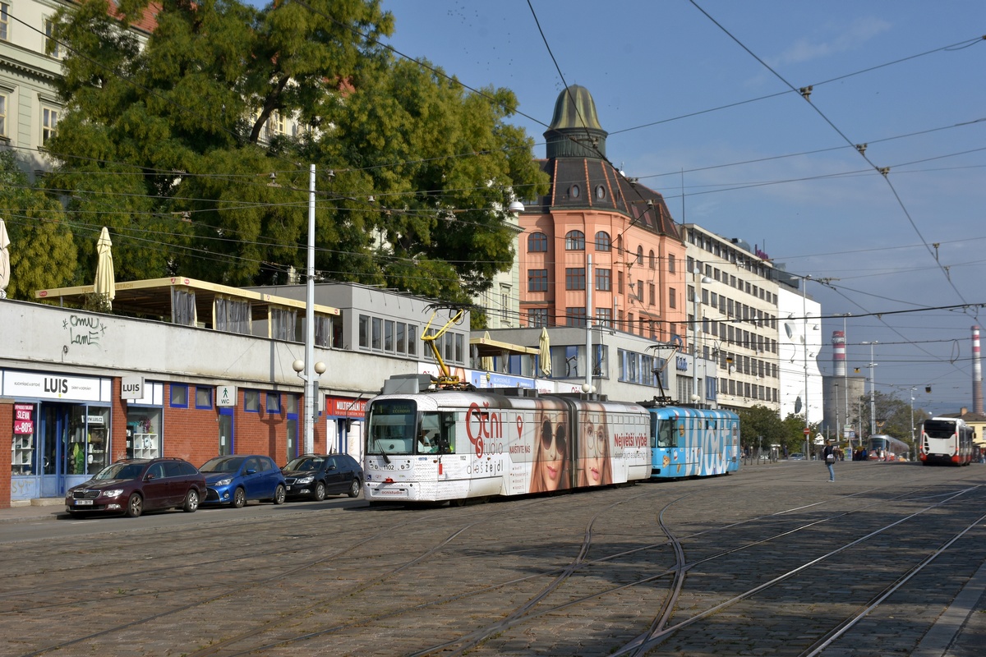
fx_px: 1561
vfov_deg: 23.8
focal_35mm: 57
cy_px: 328
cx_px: 493
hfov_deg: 35.1
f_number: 10
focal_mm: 38
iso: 125
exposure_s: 1/400
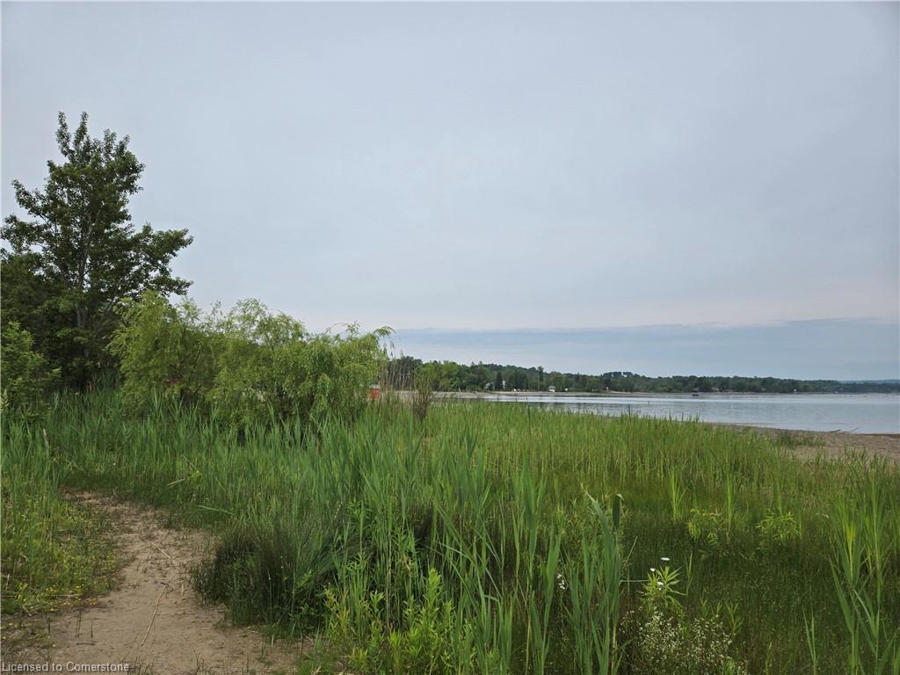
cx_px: 450
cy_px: 338
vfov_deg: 58.9
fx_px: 598
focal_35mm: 23
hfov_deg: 73.9
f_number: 1.8
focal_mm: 5.4
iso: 25
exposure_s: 1/2775
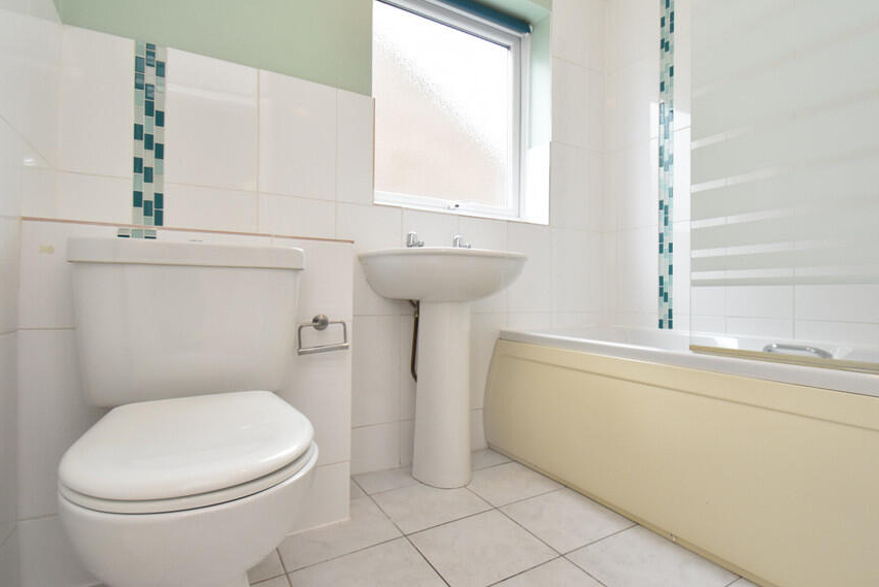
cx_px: 508
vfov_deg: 67.3
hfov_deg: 89.3
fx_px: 440
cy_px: 271
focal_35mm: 18
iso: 800
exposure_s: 1/160
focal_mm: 10
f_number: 4.5
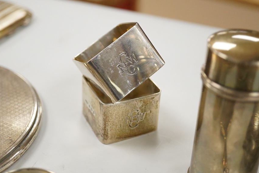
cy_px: 70
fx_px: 424
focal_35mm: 59
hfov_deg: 33.9
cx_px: 108
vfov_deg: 23.0
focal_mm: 30
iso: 2500
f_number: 3.5
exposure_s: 1/640
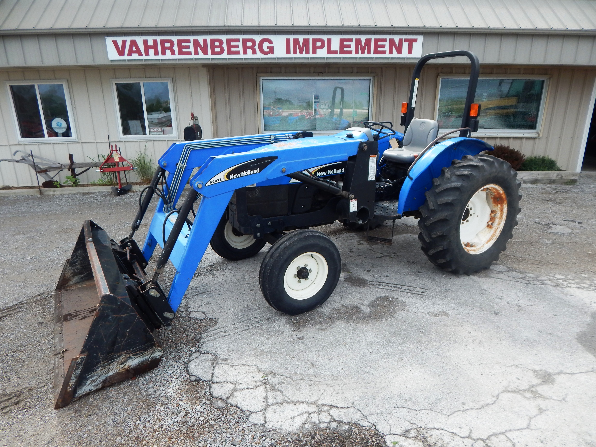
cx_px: 298
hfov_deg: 76.4
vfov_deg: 61.1
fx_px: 379
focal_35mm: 22
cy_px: 224
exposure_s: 1/800
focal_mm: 4
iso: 125
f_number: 3
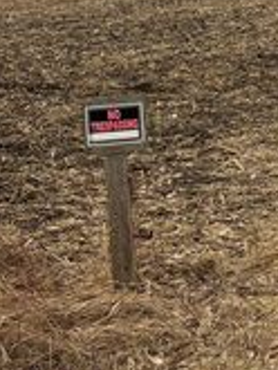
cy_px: 1
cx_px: 339
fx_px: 1123
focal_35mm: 105
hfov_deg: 13.7
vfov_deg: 18.2
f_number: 1.6
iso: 50
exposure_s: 1/574
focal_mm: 5.96
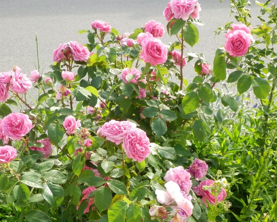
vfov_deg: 26.1
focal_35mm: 58
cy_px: 142
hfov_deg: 32.4
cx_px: 127
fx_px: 476
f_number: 4
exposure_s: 1/125
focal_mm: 7.4
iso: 80
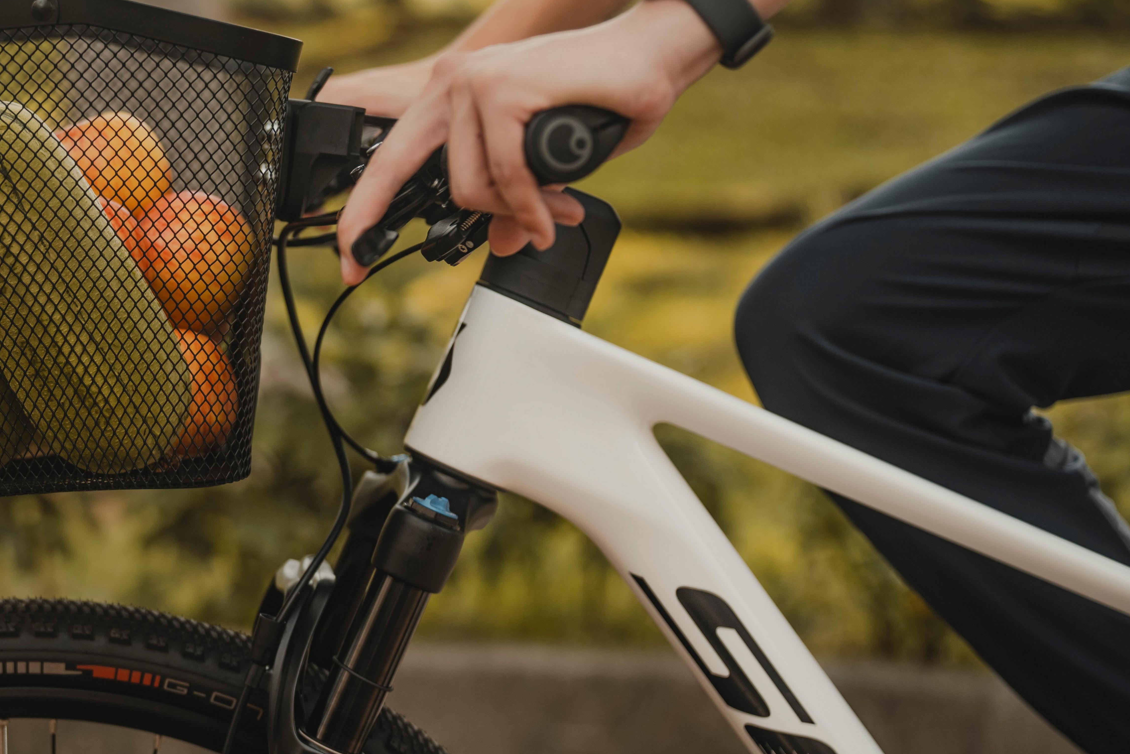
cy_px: 301
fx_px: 2699
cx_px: 153
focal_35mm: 86
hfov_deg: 23.1
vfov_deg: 15.9
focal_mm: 49
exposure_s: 1/200
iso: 200
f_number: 2.2
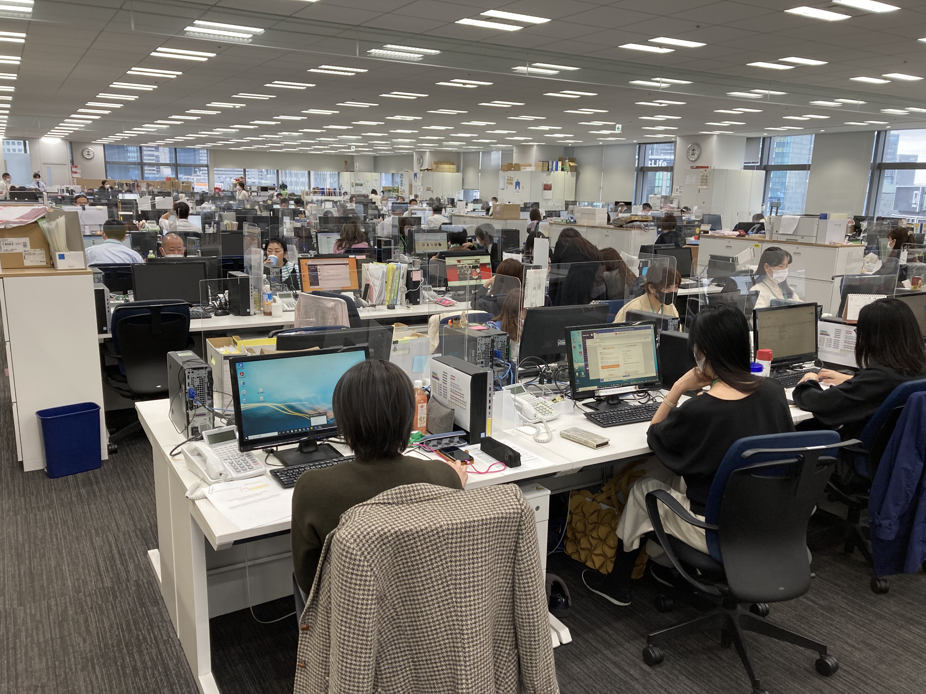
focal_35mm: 28
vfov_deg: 49.7
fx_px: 749
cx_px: 463
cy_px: 347
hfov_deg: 63.4
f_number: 1.8
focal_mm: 3.99
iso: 64
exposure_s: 1/50
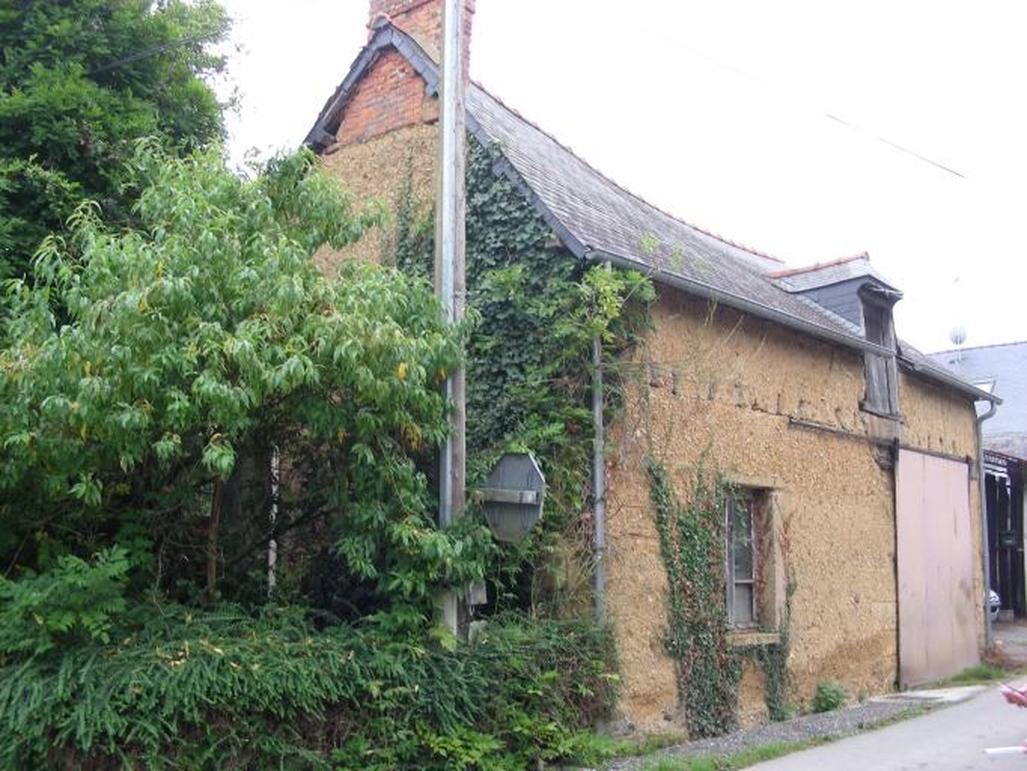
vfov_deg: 37.7
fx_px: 1128
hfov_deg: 49.0
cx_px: 514
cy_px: 386
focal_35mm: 38
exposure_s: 1/37.3
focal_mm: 6.3
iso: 50
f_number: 3.5
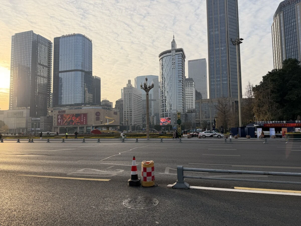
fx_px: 209
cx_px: 150
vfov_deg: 56.8
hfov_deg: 71.6
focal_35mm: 24
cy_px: 113
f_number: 1.78
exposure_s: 1/3279
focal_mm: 6.76
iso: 100
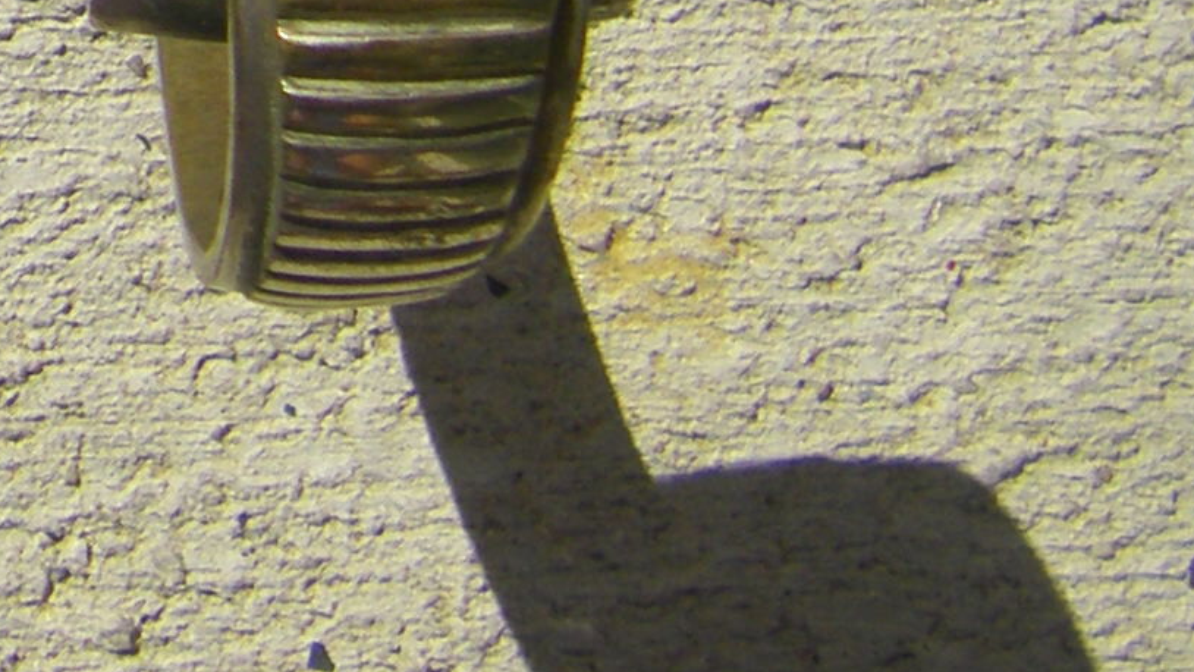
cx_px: -522
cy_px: -766
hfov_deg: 12.4
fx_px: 5256
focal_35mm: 166
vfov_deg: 7.0
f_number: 7
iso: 64
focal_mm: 6.3
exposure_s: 1/400
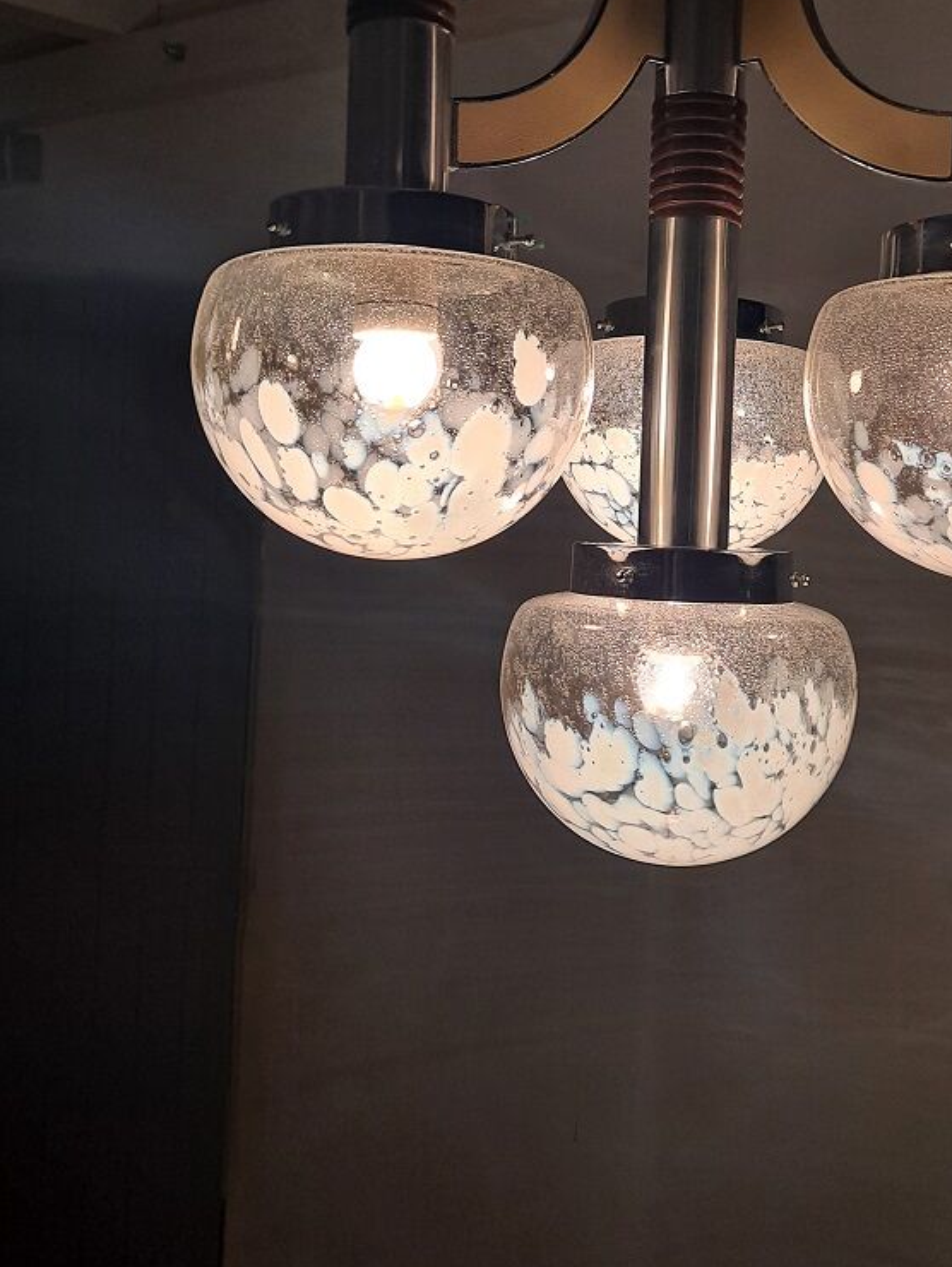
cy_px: 459
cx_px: 601
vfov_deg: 50.7
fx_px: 1319
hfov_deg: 39.4
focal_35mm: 36
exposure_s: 1/50
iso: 64
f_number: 2
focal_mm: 4.6
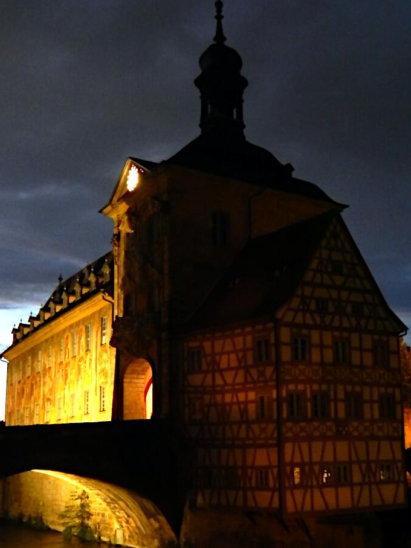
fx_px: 649
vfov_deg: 45.6
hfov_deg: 35.1
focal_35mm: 41
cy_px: 326
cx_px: 230
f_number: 3.2
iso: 1600
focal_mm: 5.6
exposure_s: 1/8
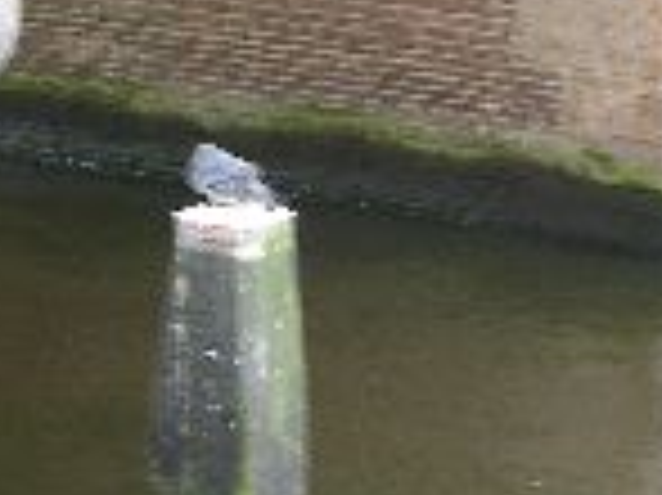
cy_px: 58
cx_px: 133
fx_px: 4127
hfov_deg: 9.1
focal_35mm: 216
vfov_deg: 6.9
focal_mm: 13.7
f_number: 3.1
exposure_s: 1/6.4
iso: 50
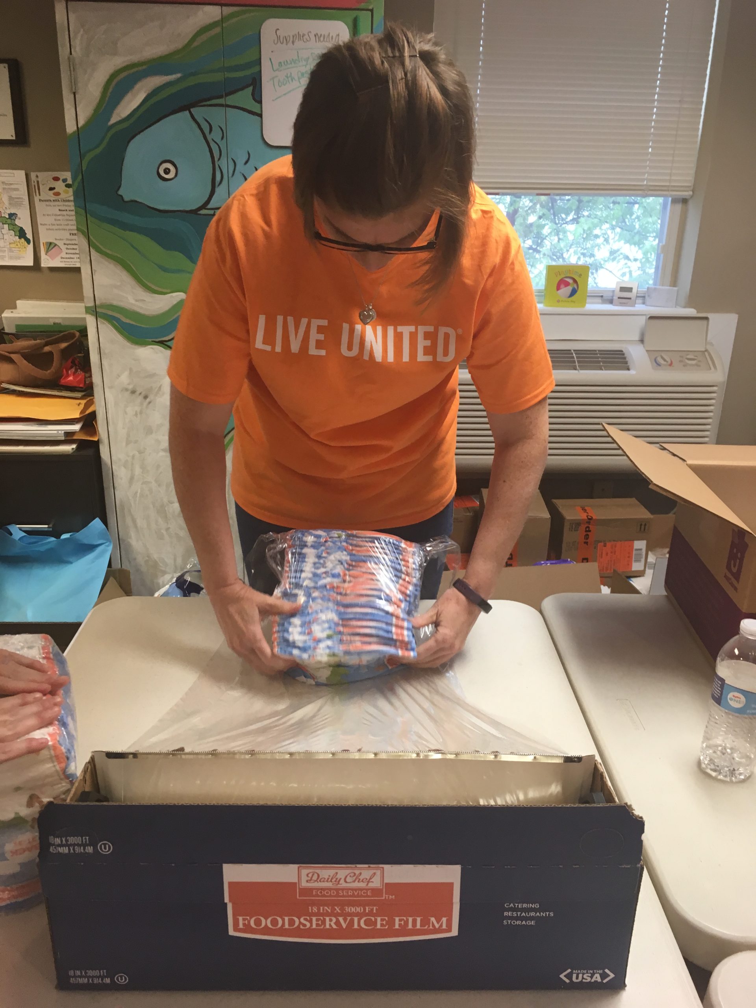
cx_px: 378
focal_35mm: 29
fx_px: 844
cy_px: 504
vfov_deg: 61.7
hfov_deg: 48.2
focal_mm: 4.15
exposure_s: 1/30
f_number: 2.2
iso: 64
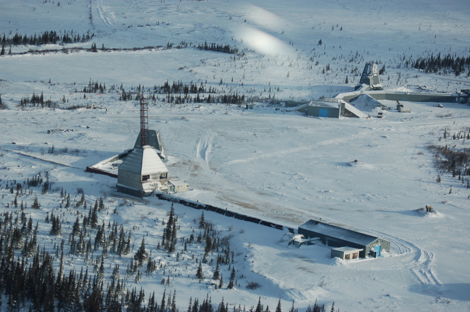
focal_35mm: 120
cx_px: 235
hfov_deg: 17.1
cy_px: 156
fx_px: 1565
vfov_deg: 11.4
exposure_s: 1/800
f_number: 7.1
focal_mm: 80
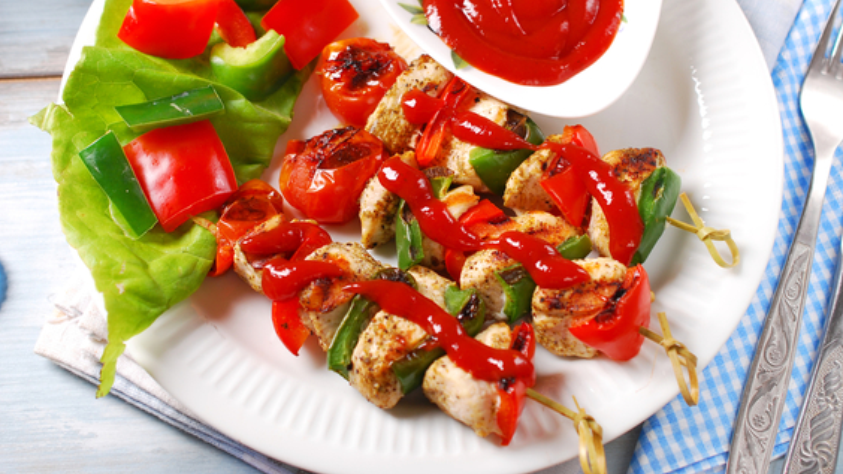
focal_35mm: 67
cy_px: 203
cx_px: 433
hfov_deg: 31.4
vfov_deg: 18.0
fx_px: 1497
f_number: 4.5
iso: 125
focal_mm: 40
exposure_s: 1/125
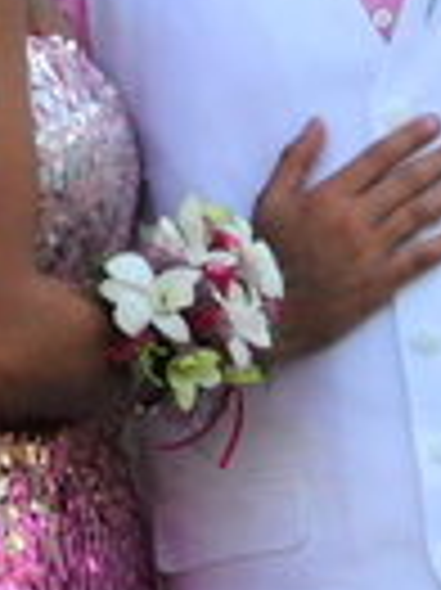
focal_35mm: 494
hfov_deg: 3.0
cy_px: -160
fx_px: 8405
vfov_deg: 4.0
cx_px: 356
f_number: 5.3
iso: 2500
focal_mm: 70
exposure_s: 1/4000
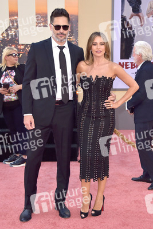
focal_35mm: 55
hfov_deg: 24.6
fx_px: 350
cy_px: 114
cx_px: 76
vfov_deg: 36.2
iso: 640
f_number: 7.1
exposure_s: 1/250
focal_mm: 55
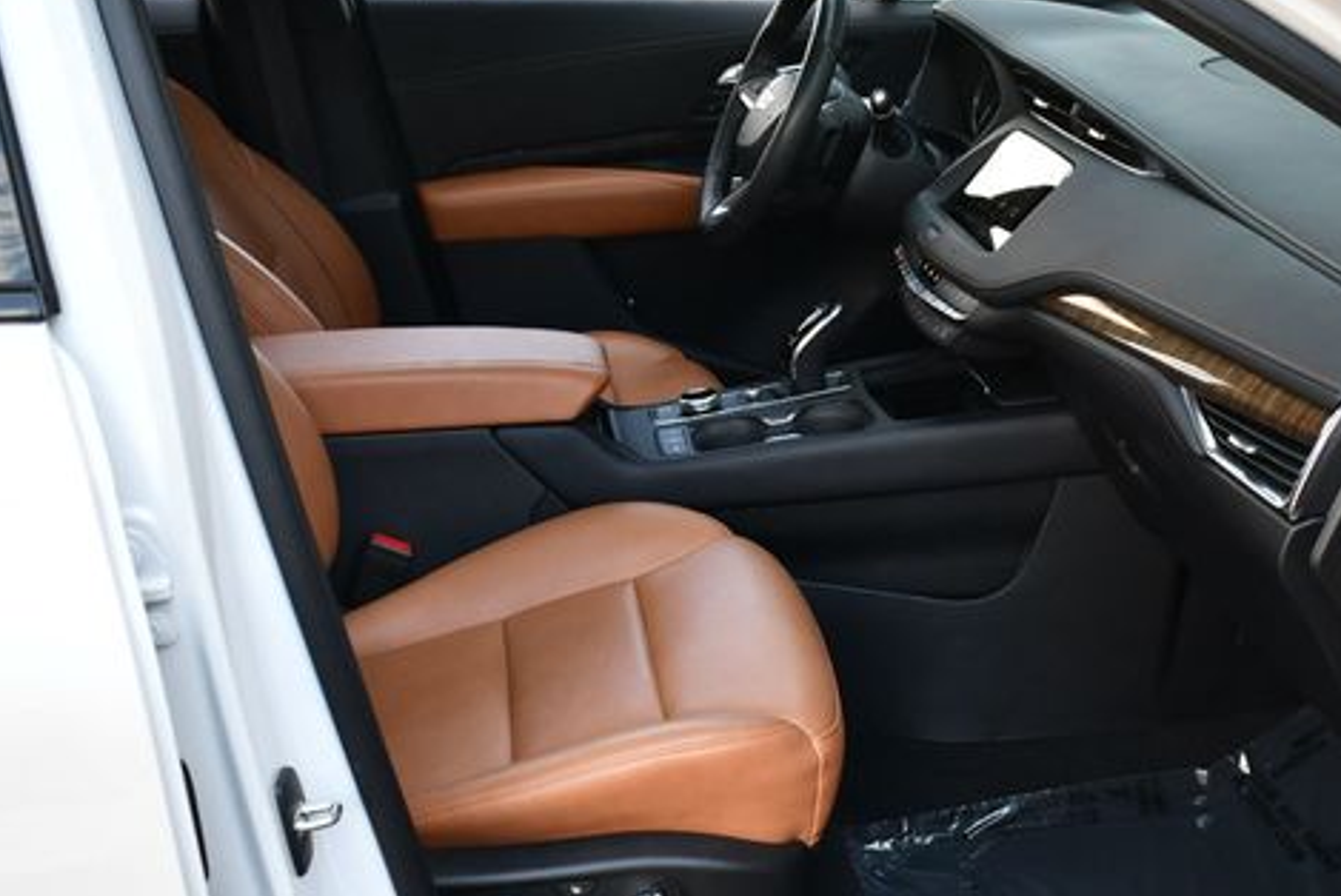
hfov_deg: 40.2
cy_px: 525
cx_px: 773
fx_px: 1826
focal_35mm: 49
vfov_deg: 27.5
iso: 400
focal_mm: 18
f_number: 4
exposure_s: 1/250
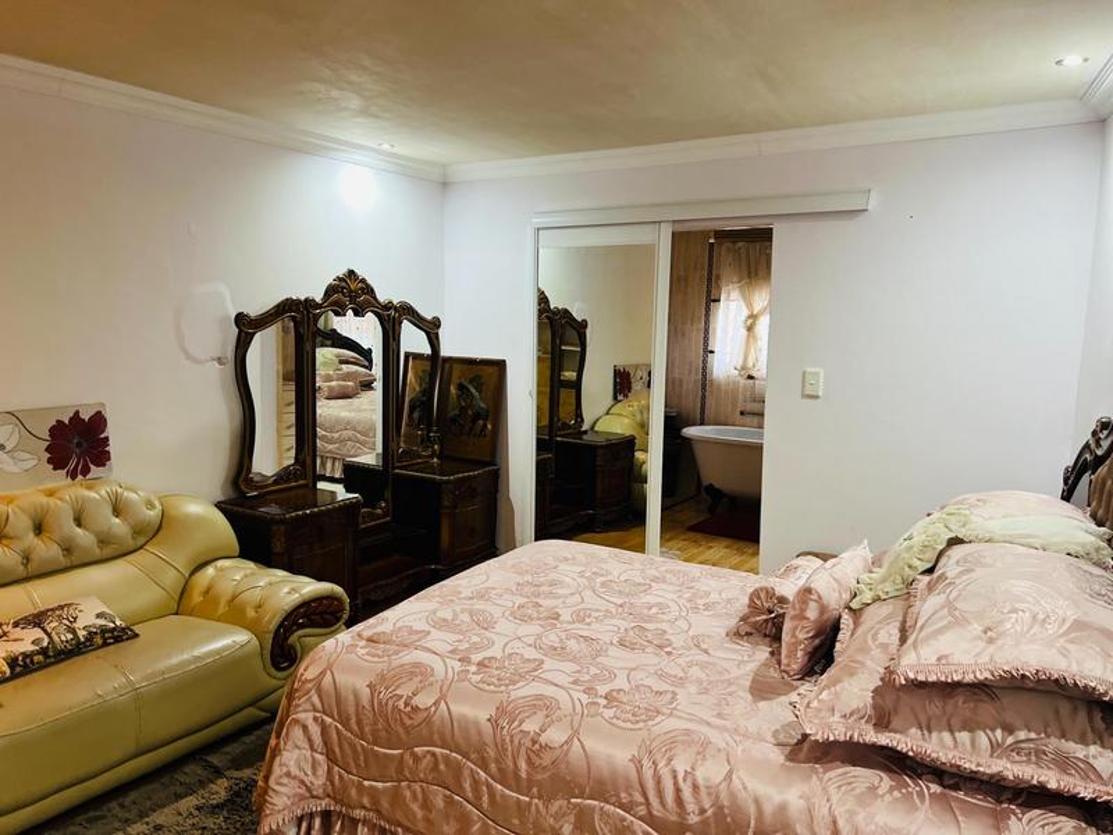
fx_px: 836
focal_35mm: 26
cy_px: 418
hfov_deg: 67.3
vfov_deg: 53.1
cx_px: 556
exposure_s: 1/50
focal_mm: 5.7
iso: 250
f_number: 1.5
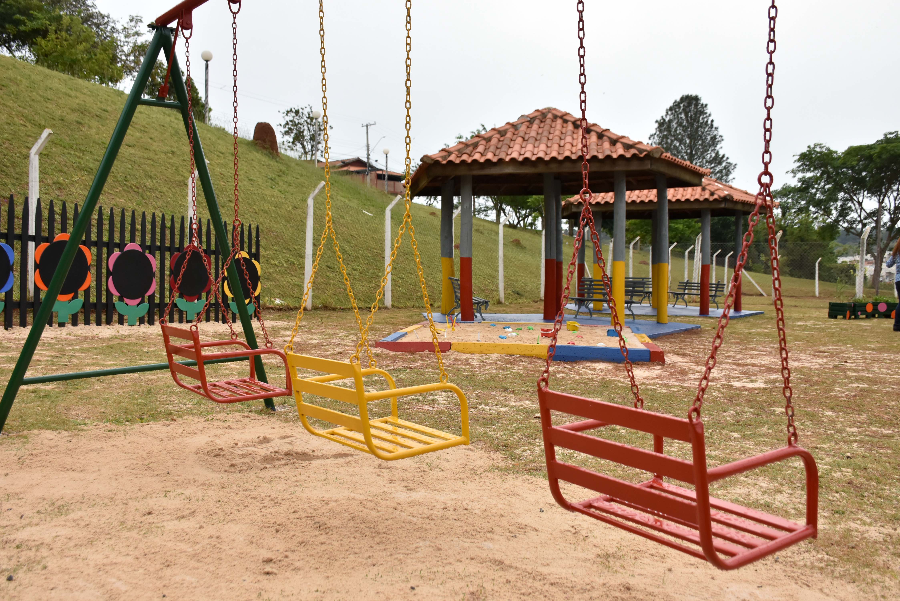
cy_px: 300
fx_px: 825
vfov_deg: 40.0
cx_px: 450
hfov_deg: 57.2
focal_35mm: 33
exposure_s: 1/1600
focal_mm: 22
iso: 500
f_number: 5.6
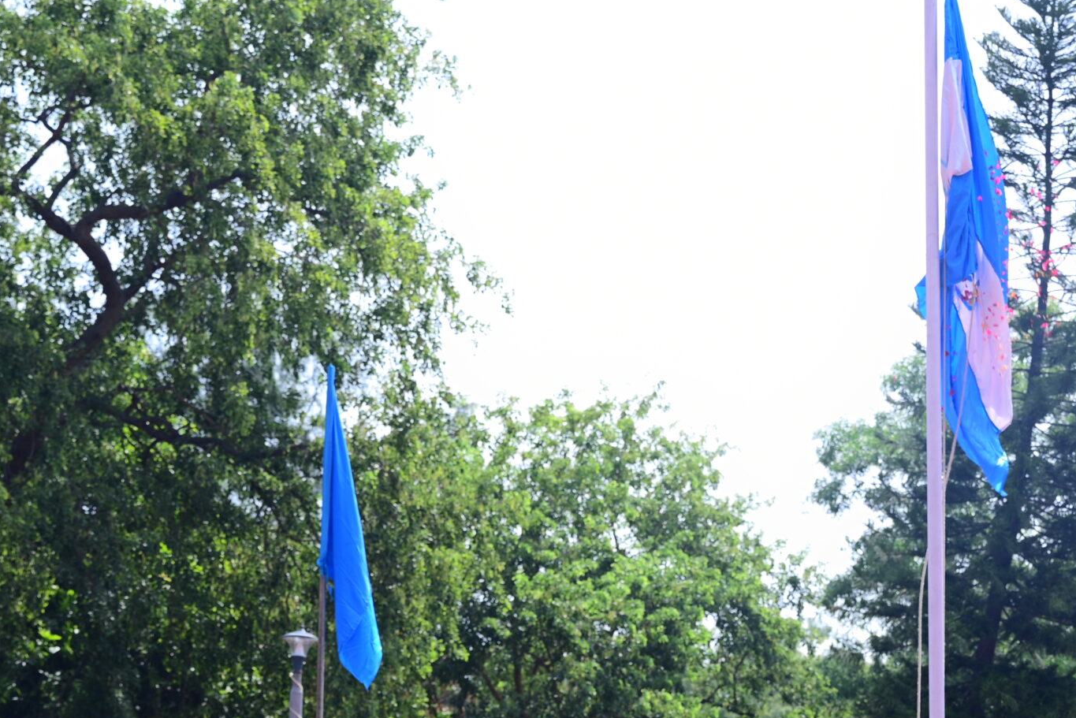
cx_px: 831
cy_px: 494
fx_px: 2242
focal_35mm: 75
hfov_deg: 26.6
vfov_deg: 18.1
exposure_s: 1/160
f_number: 5.6
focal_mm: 40
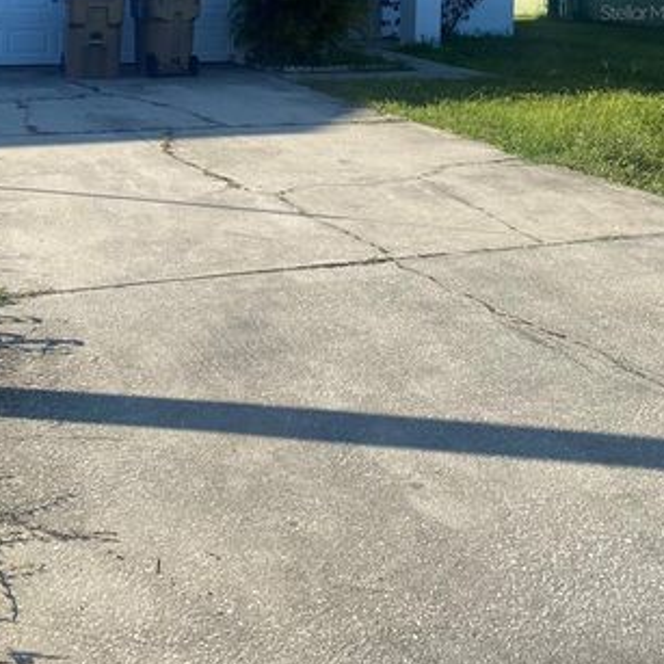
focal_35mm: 50
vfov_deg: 31.6
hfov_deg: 33.2
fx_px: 1085
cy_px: 12
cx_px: 145
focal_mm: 4.25
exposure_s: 1/1678
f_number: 1.8
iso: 32
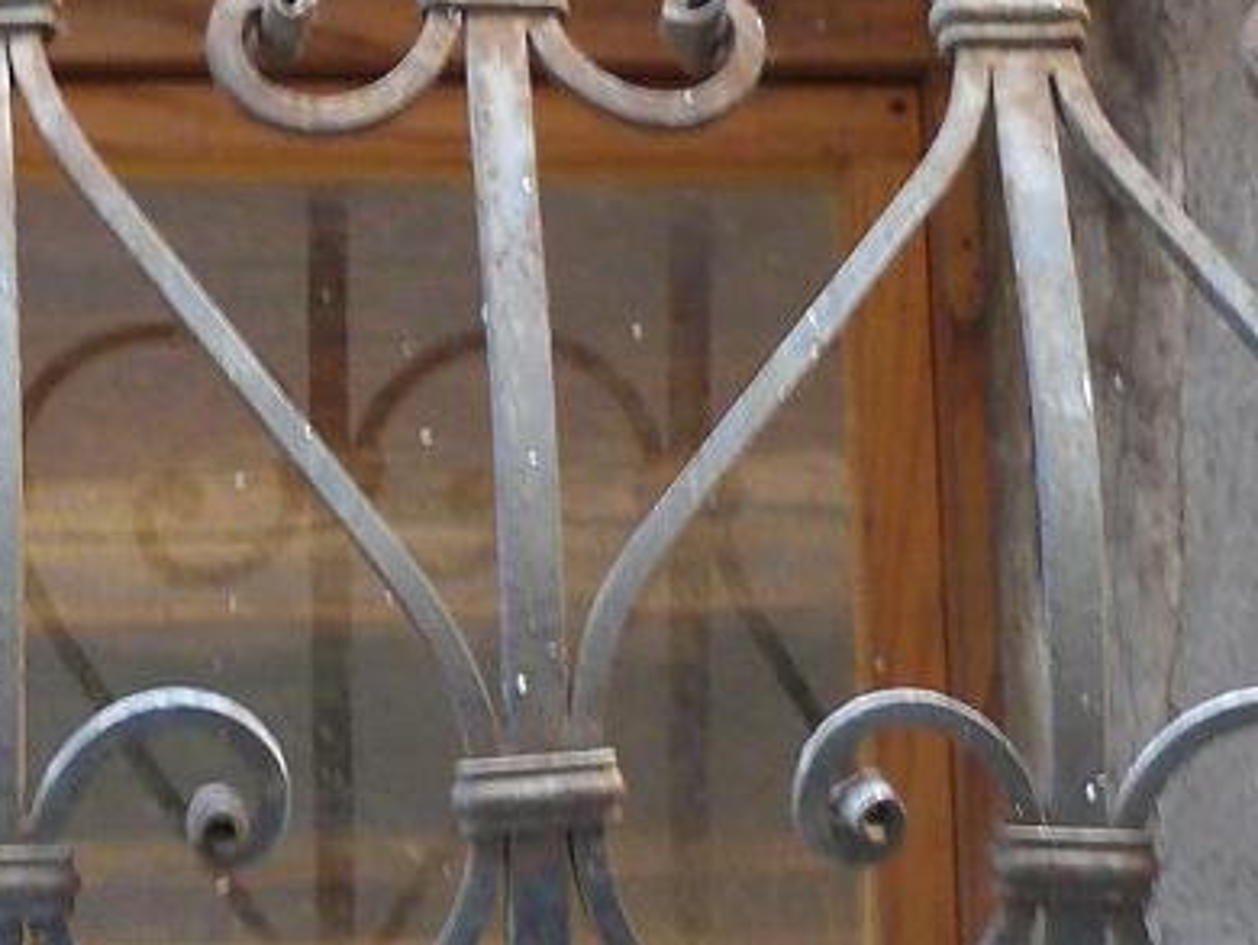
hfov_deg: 14.9
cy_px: 392
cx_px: 113
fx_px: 4764
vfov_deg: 11.3
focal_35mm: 131
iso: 200
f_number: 2.8
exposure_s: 1/10
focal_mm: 7.4
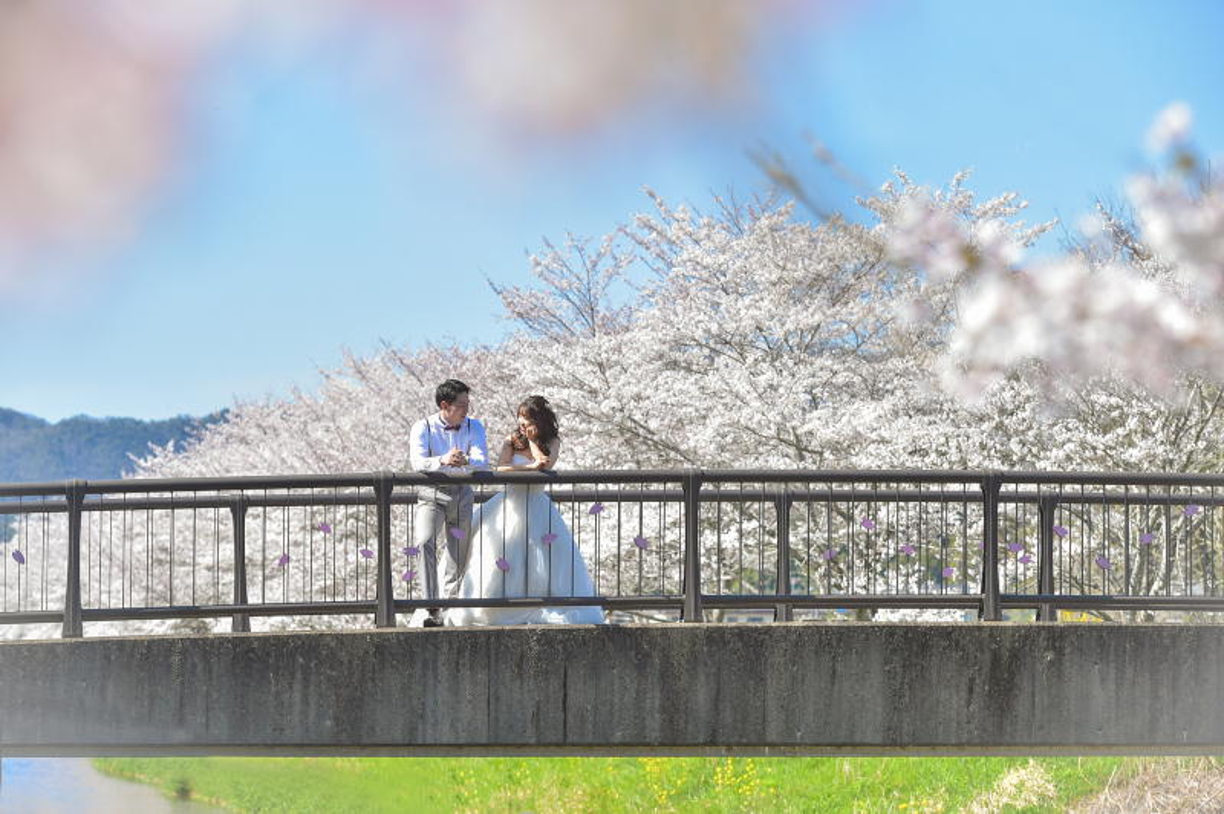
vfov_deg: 11.4
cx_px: 612
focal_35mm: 120
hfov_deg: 17.1
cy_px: 407
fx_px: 4077
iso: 100
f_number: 6.3
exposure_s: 1/320
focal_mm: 120
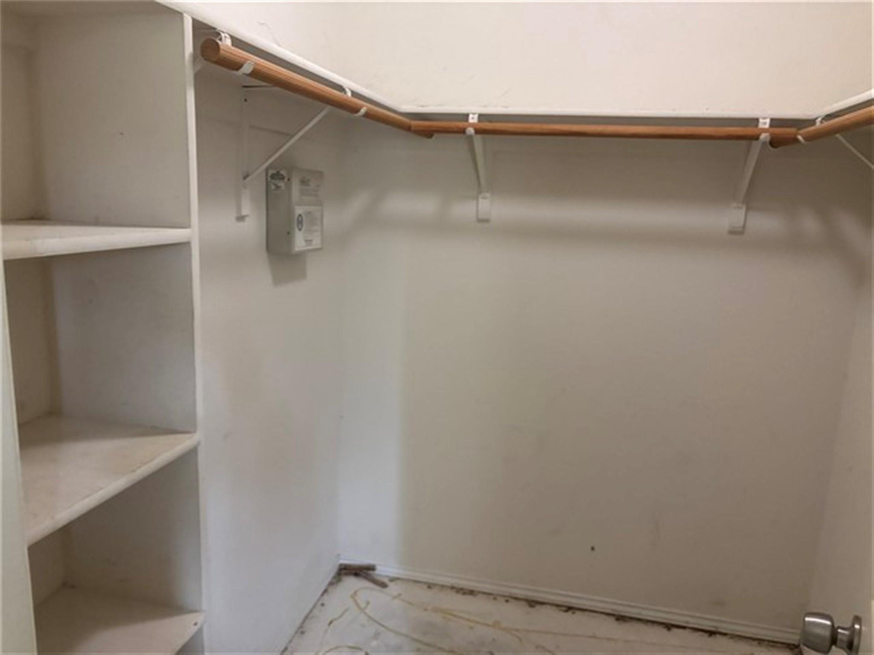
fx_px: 656
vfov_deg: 53.0
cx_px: 437
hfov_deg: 67.3
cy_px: 328
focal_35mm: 26
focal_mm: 5.96
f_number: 1.6
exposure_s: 1/60
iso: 500
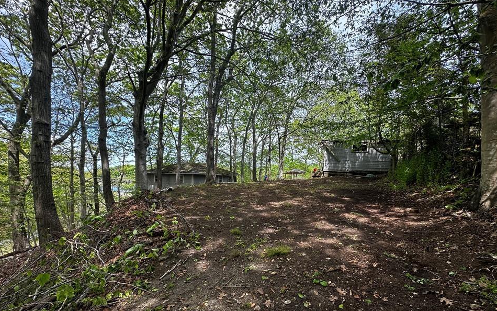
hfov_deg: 97.7
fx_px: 217
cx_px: 262
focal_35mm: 16
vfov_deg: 70.9
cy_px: 177
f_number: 2.2
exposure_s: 1/292
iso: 40
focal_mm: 2.22
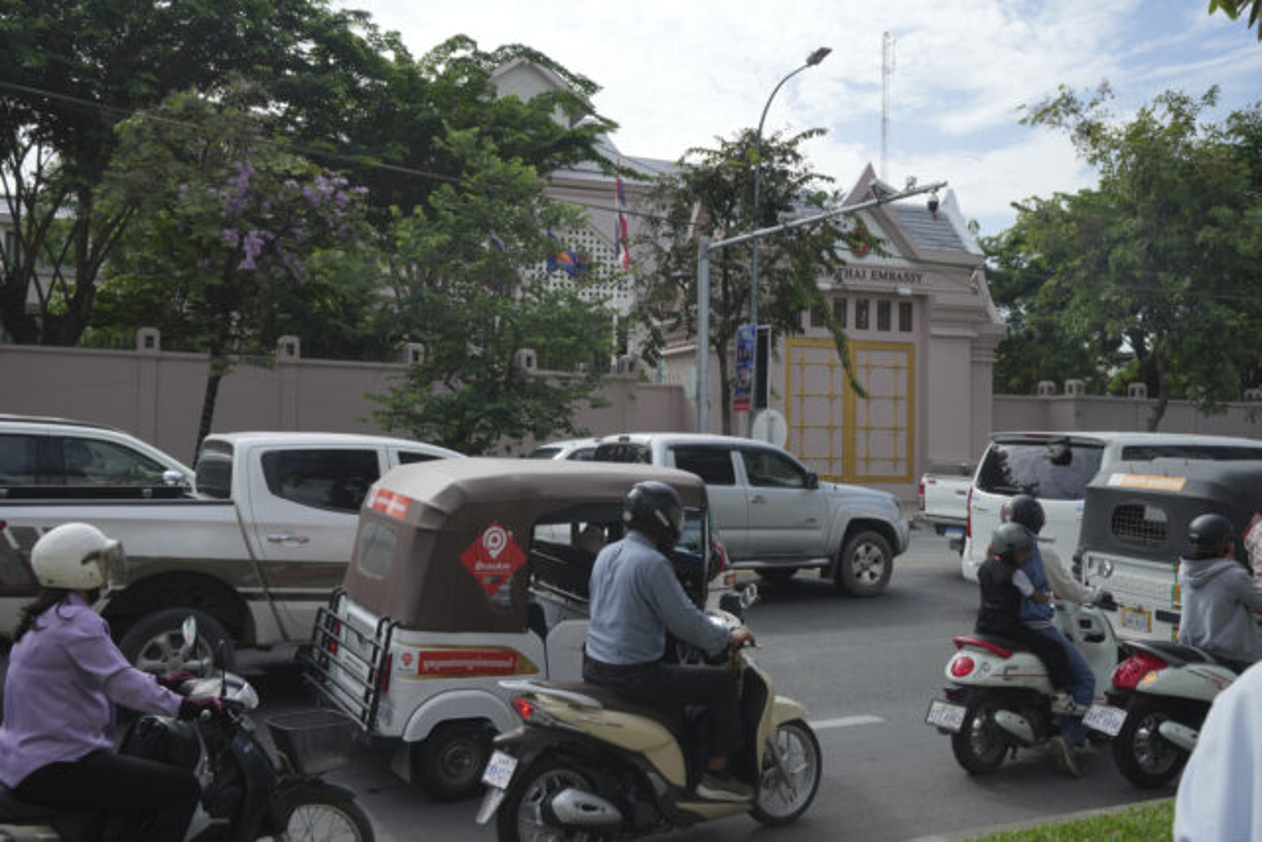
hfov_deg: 55.8
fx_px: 1192
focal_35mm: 34
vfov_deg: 38.9
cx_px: 631
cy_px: 421
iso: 400
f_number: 13
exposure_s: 1/320
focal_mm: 34
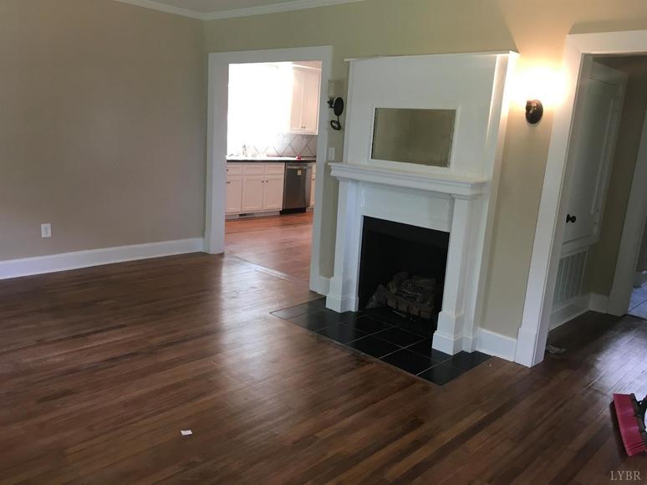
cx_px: 324
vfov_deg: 48.2
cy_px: 242
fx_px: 542
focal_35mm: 29
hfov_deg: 61.7
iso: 64
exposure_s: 1/30
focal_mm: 4.15
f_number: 2.2
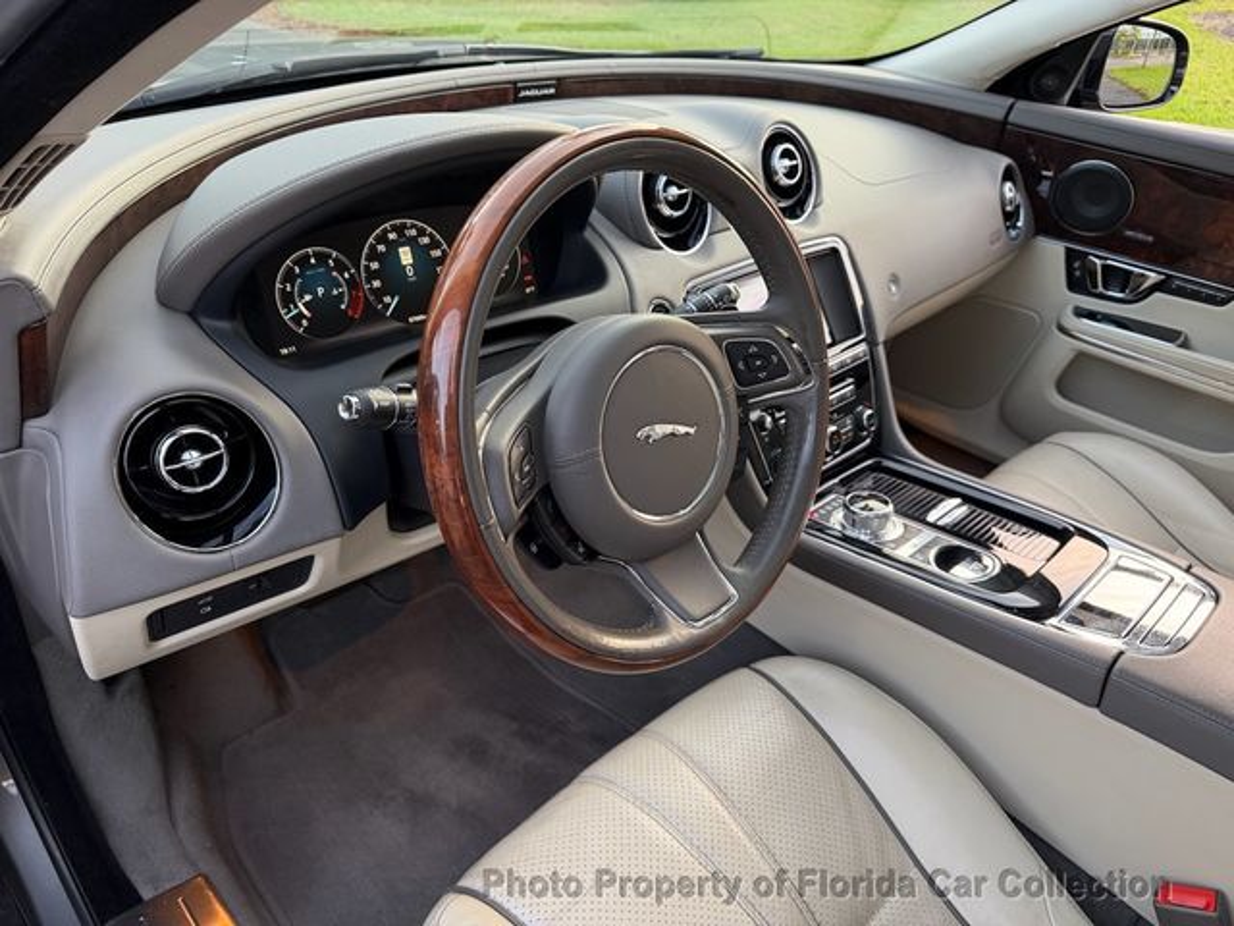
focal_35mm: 24
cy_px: 463
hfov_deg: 71.6
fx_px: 856
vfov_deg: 56.8
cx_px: 617
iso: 200
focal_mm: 6.76
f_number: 1.78
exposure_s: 1/101
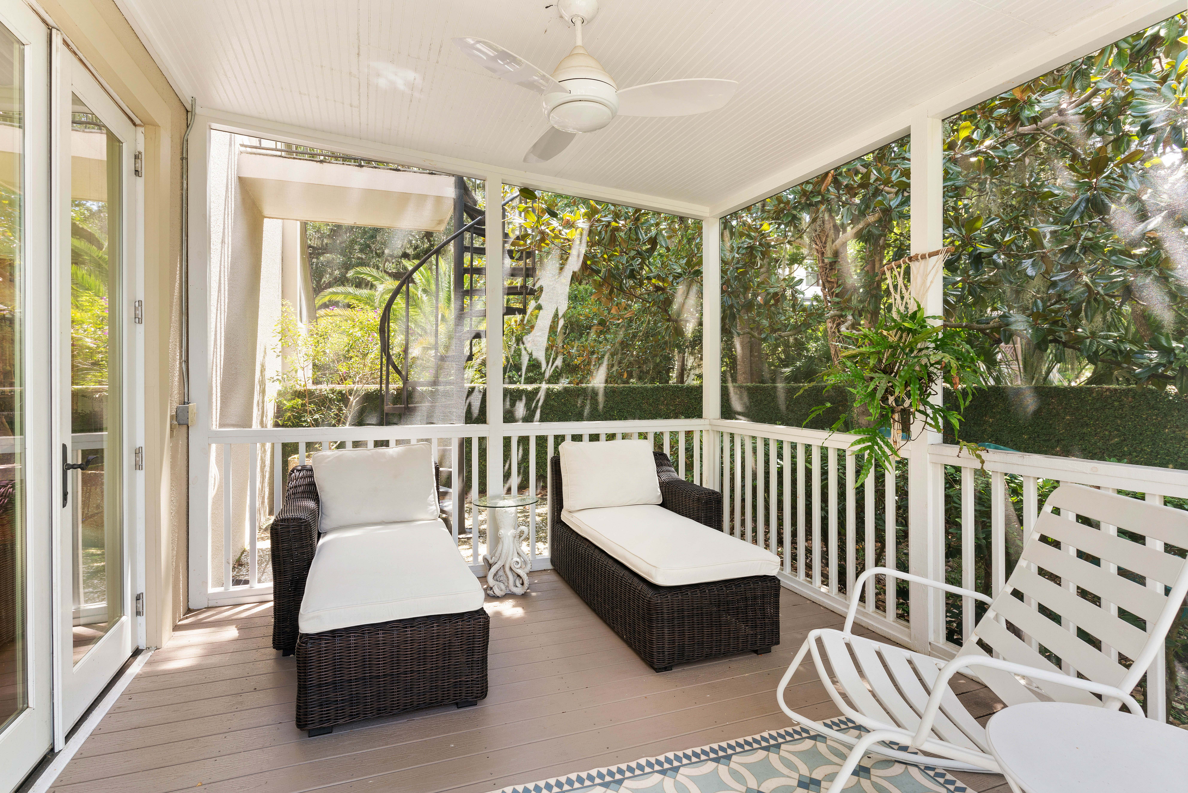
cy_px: 396
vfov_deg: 70.5
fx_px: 561
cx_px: 594
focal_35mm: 17
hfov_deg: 93.3
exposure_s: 1/5
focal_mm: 17
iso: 200
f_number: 9
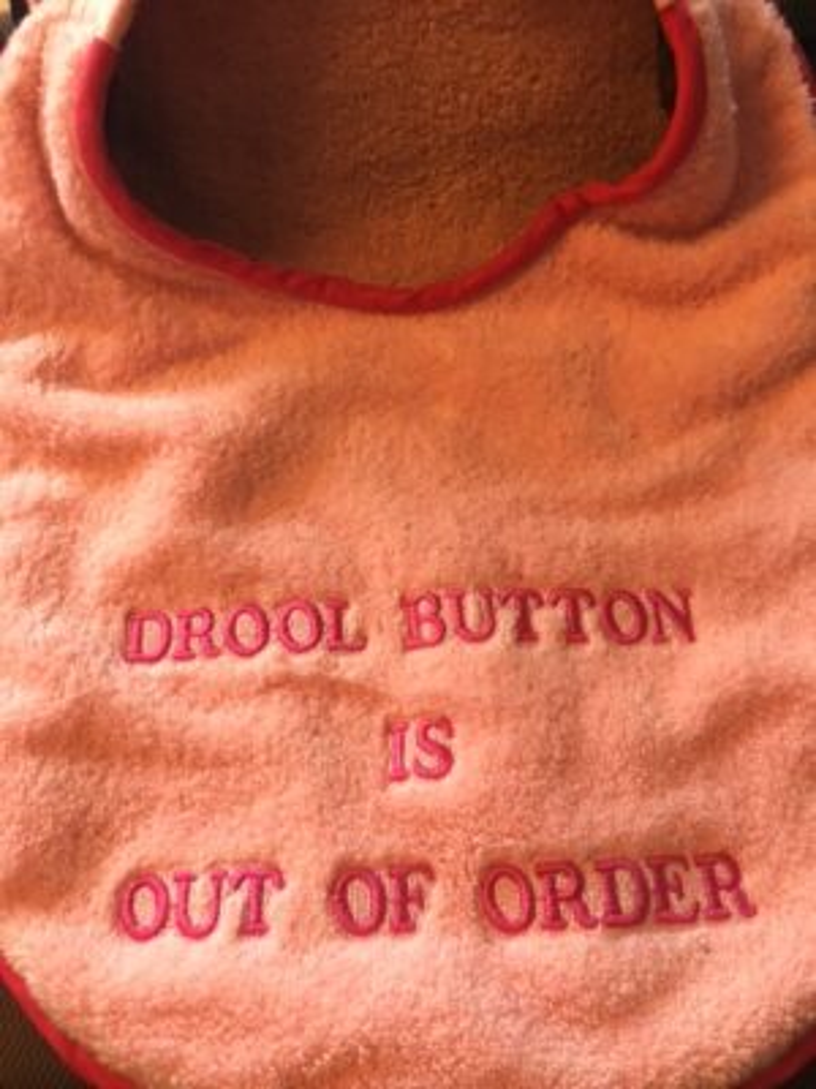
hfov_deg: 48.2
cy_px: 544
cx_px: 408
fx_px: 911
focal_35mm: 29
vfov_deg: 61.7
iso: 80
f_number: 2.2
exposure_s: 1/10
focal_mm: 4.15
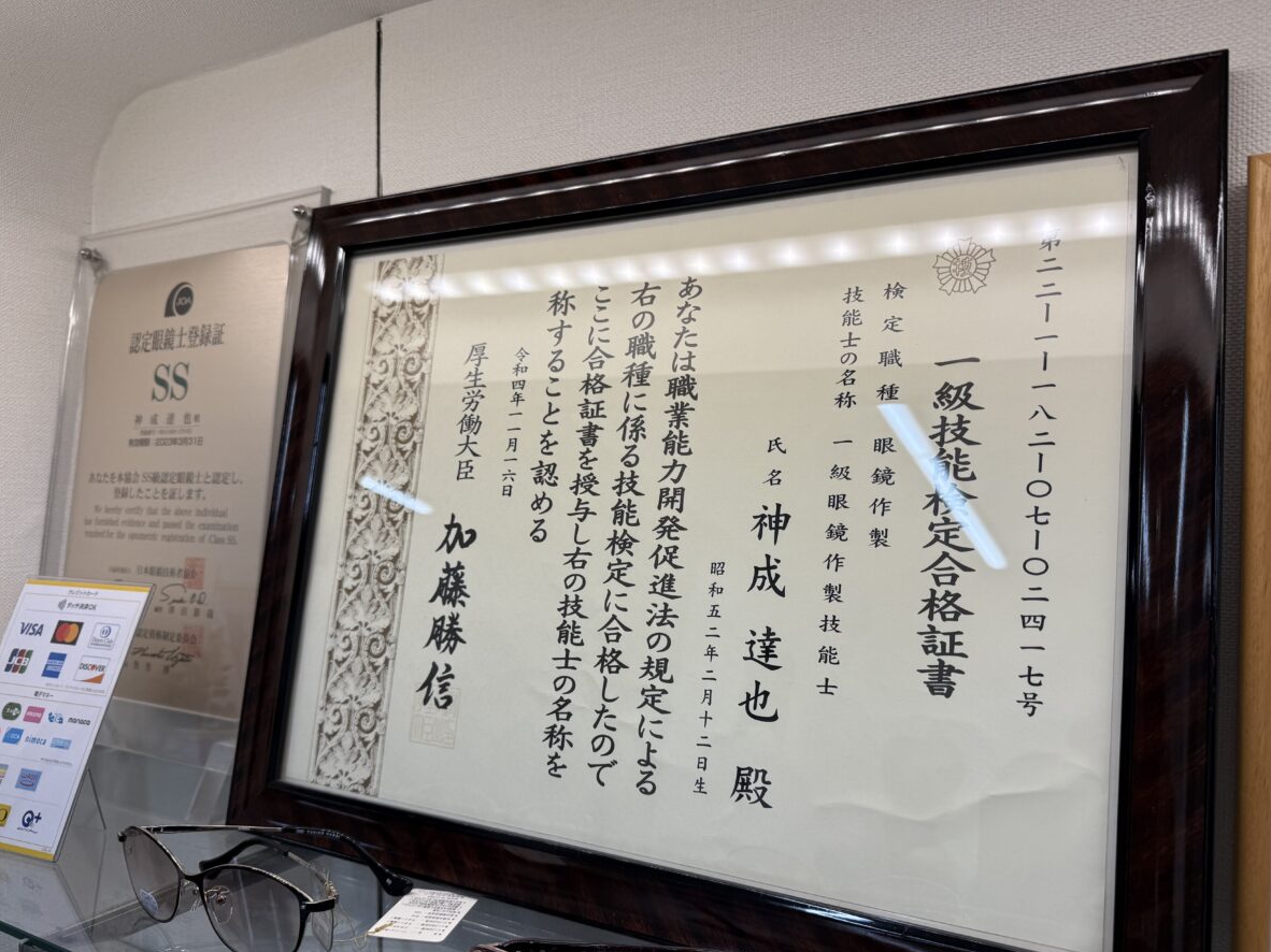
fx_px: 954
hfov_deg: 67.3
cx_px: 669
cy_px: 490
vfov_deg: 53.0
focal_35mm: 26
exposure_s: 1/443
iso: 80
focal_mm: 6.76
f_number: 1.78
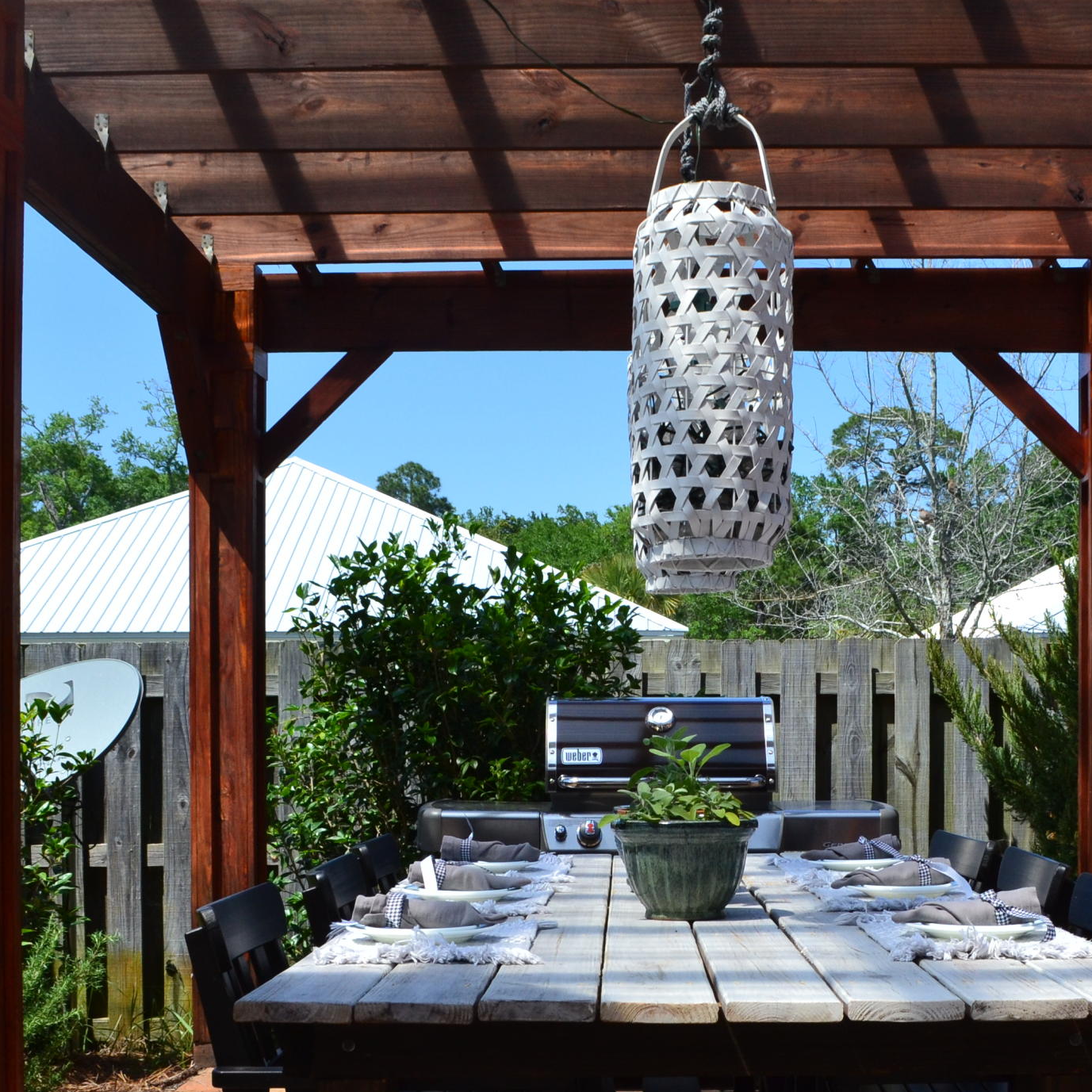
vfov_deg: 33.7
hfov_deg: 33.9
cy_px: 735
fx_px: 1785
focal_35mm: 50
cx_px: 680
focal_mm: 18
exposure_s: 1/400
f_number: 11
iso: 400
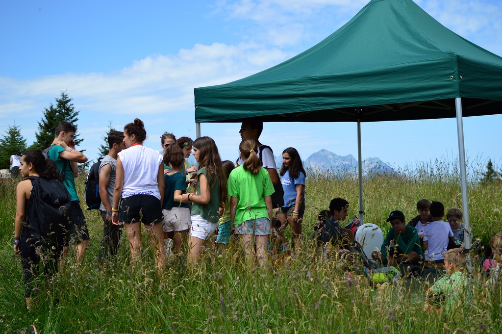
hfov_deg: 37.9
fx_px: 731
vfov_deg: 25.7
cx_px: 251
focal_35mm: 52
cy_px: 167
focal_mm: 35
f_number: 2.5
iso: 100
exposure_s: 1/2500
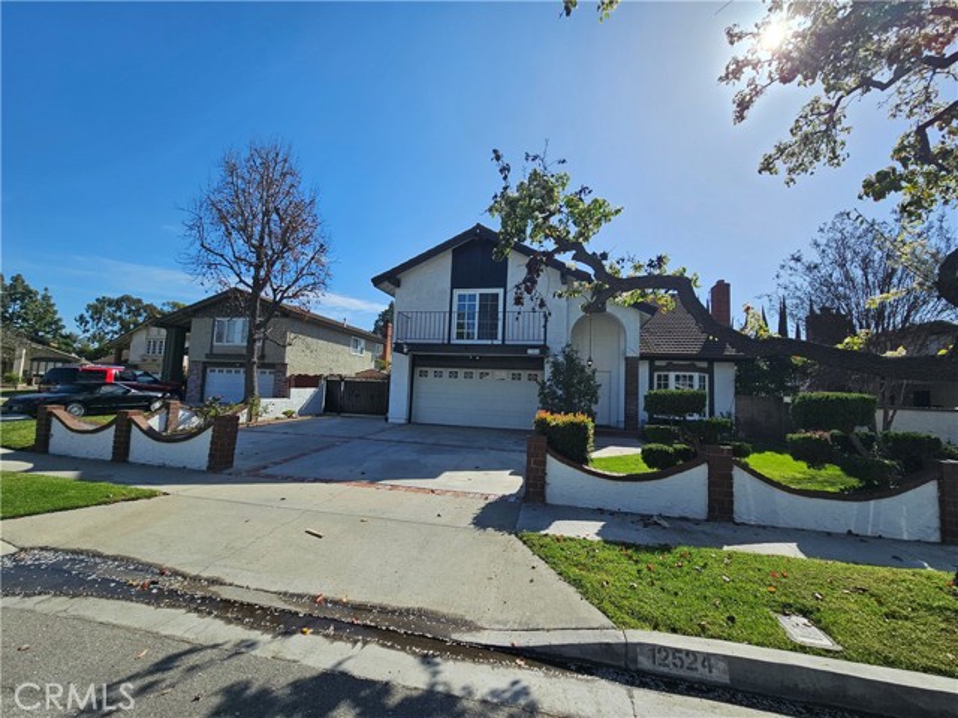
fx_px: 360
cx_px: 479
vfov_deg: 89.9
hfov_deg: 106.2
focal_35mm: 13
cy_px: 359
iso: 50
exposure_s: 1/2985
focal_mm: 2.2
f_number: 2.2
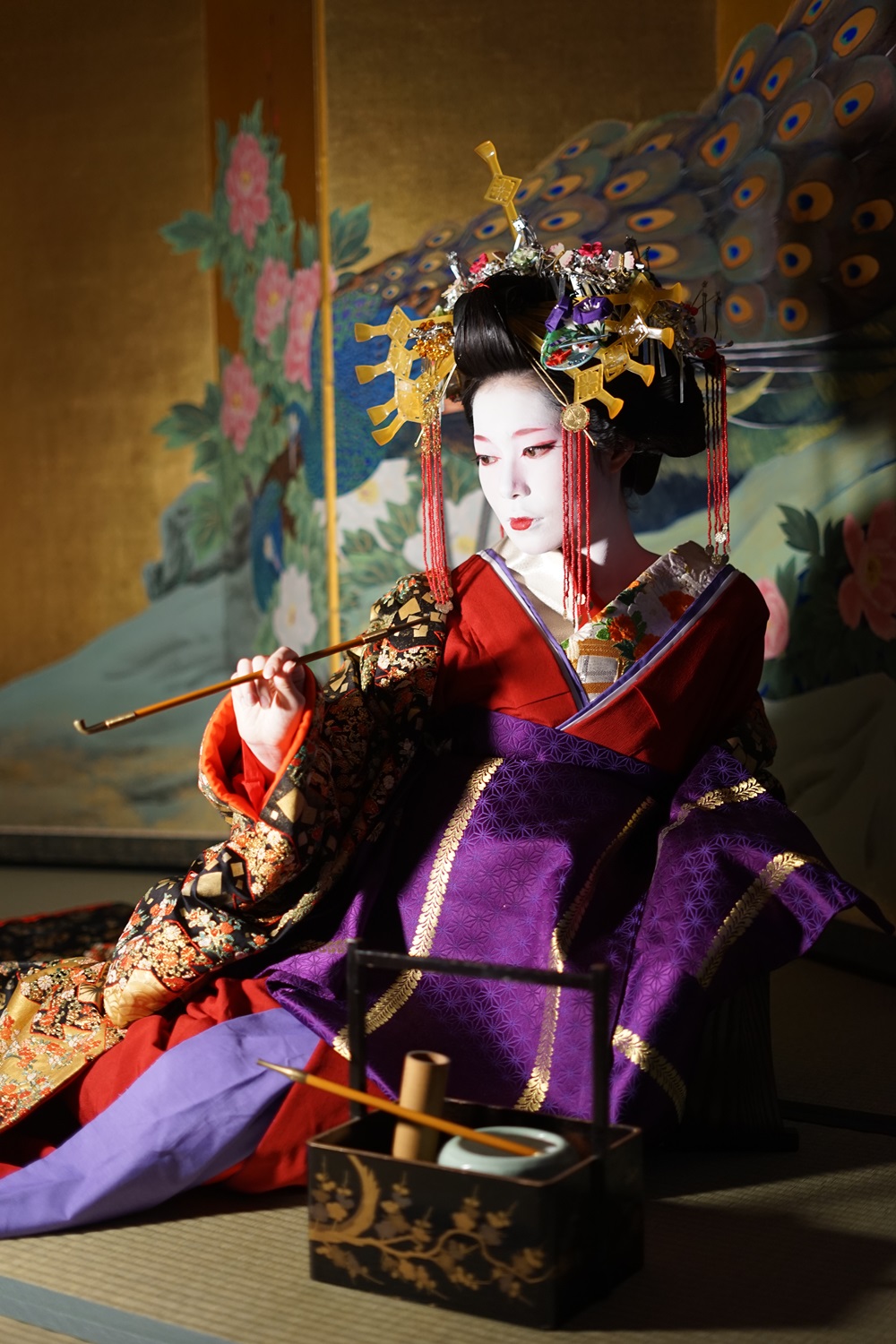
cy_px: 672
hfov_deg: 27.0
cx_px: 448
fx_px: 1867
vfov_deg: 39.6
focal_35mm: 50
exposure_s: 1/60
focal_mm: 50
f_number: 1.8
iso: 640
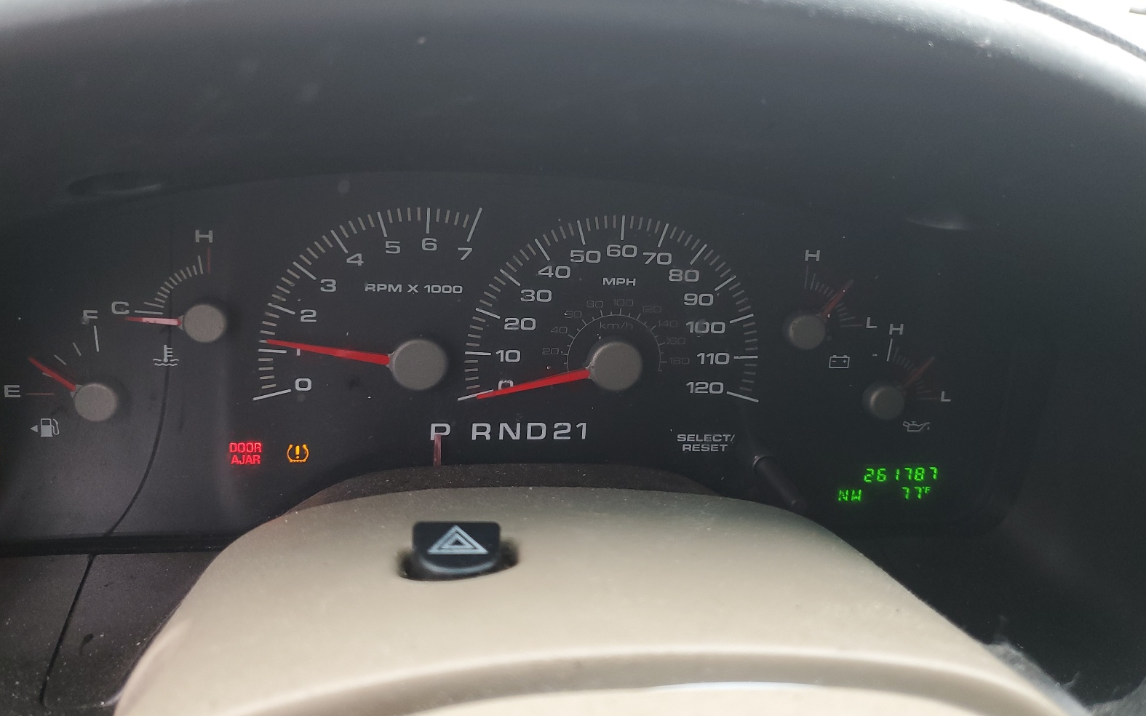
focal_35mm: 28
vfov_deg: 44.4
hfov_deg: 66.5
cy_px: 308
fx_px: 874
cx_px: 566
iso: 59
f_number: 1.5
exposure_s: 1/60.2
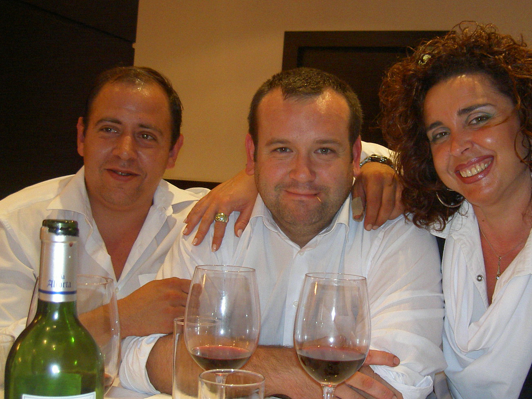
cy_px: 203
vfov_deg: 30.3
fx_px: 738
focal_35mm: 48
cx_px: 307
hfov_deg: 39.6
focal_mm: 8
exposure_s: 1/59.5
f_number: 2.8
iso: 100
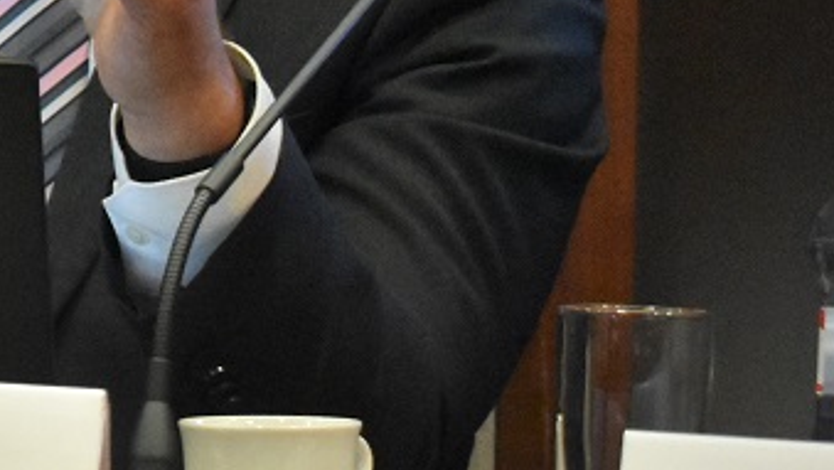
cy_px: -180
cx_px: -276
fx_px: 5664
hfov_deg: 8.3
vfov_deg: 4.7
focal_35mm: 256
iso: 8000
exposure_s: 1/125
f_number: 5.6
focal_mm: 46
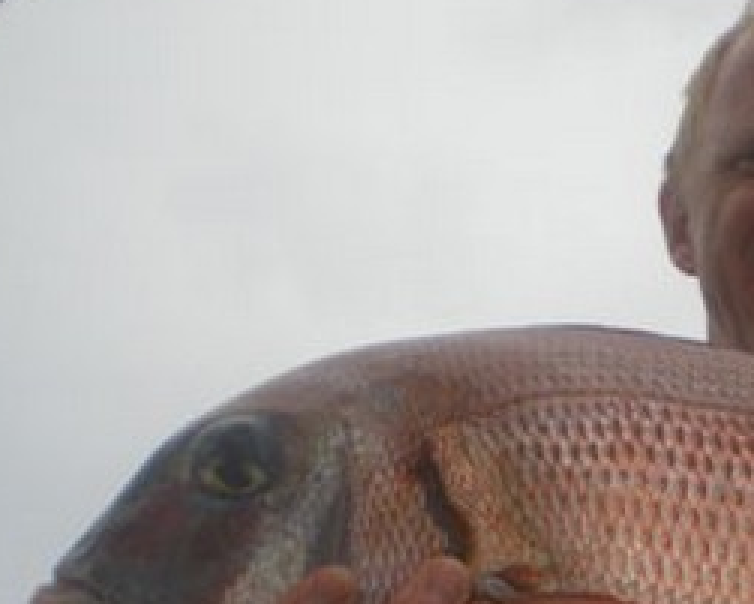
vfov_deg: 17.1
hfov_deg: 21.0
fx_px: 1965
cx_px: 763
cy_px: 616
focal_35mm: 88
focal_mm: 6.3
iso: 50
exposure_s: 1/125
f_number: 4.6
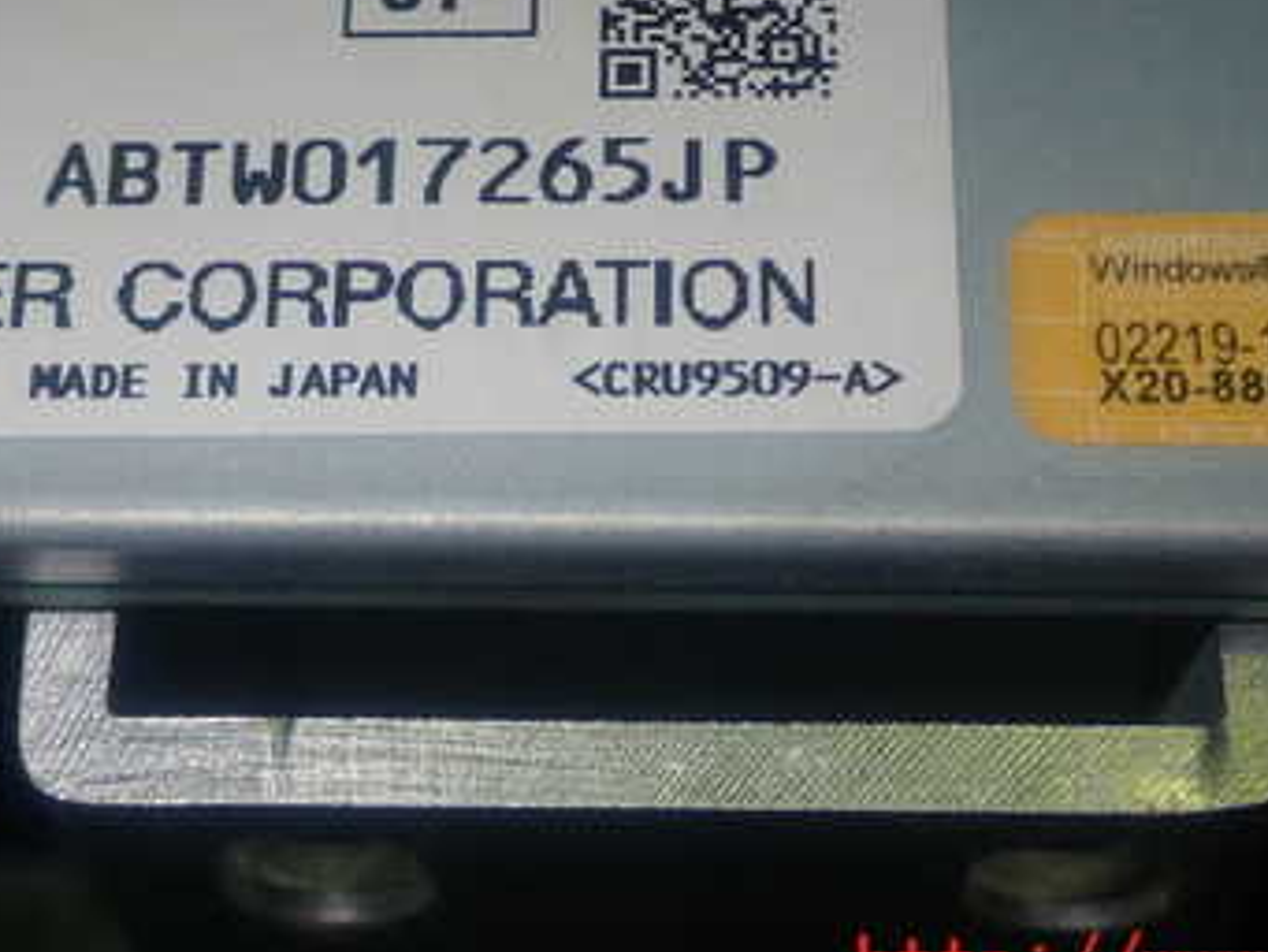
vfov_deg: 16.7
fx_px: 3225
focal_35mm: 88
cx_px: 580
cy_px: 182
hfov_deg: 22.2
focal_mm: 9.01
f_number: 9
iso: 200
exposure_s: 1/50
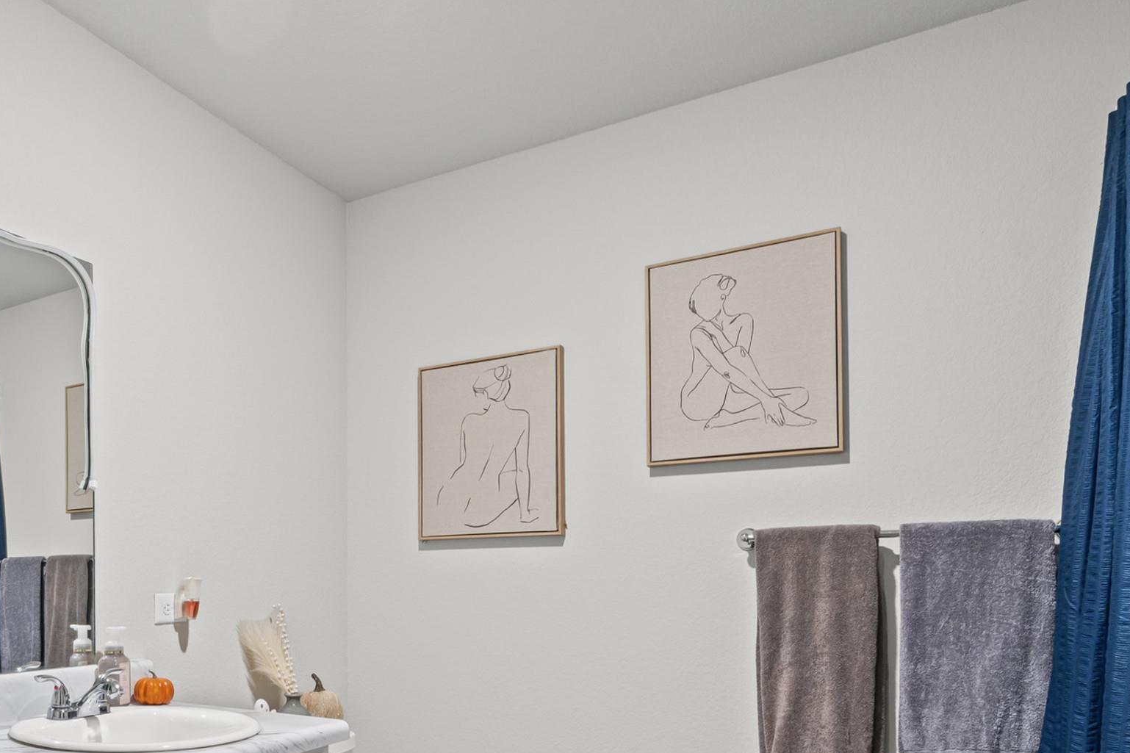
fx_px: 841
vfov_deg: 46.0
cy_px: 588
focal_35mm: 27
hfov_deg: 63.0
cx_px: 255
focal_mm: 11
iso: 250
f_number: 9
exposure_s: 2
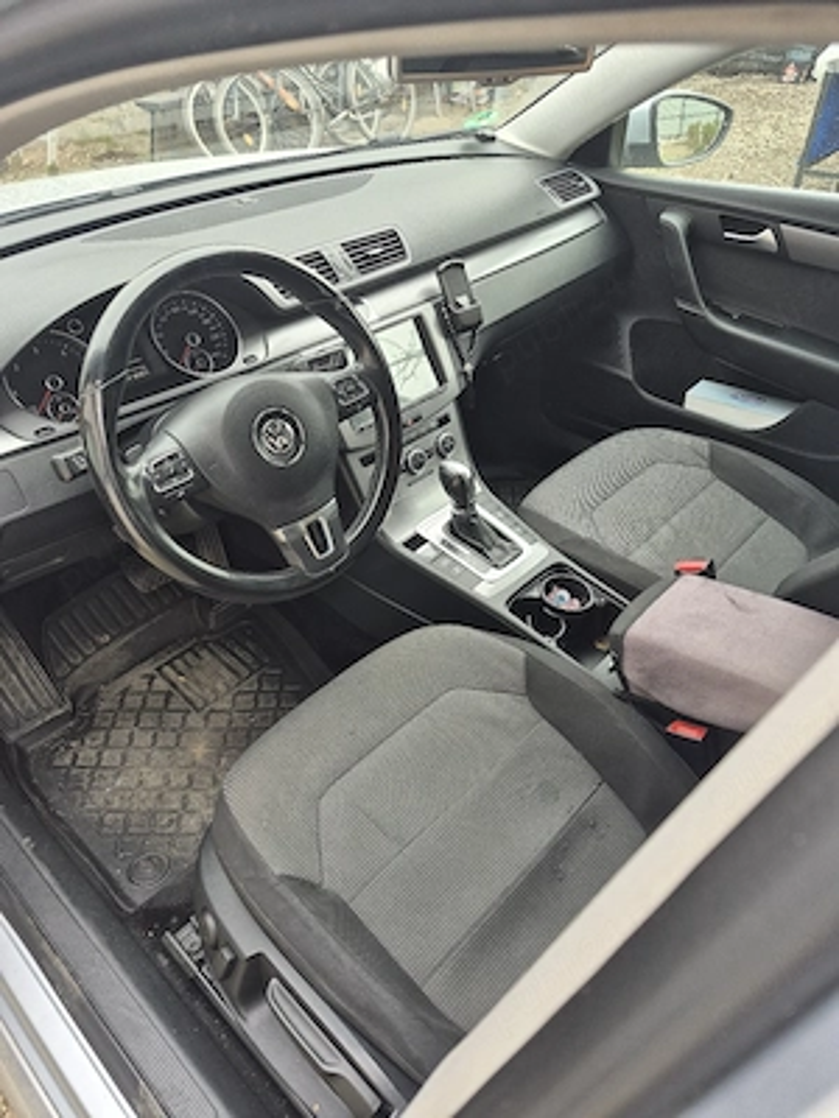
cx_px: 420
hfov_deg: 58.9
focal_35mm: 23
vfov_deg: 73.9
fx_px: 743
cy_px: 559
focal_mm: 5.4
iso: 64
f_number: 1.8
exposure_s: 1/182
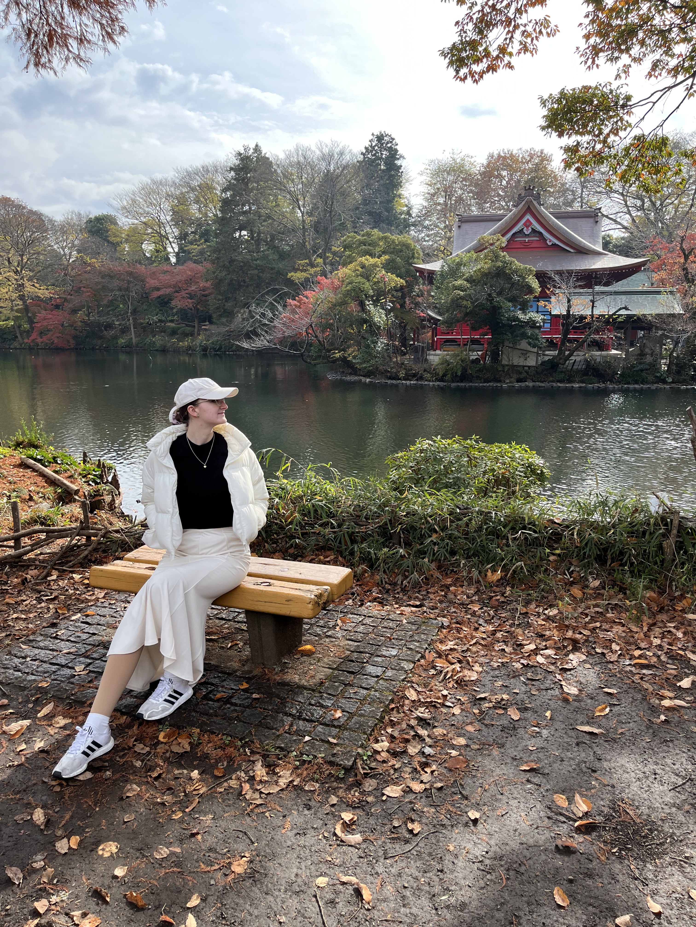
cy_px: 464
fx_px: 697
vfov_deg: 67.3
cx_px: 348
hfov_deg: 53.1
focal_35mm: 26
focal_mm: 5.1
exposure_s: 1/1106
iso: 50
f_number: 1.6
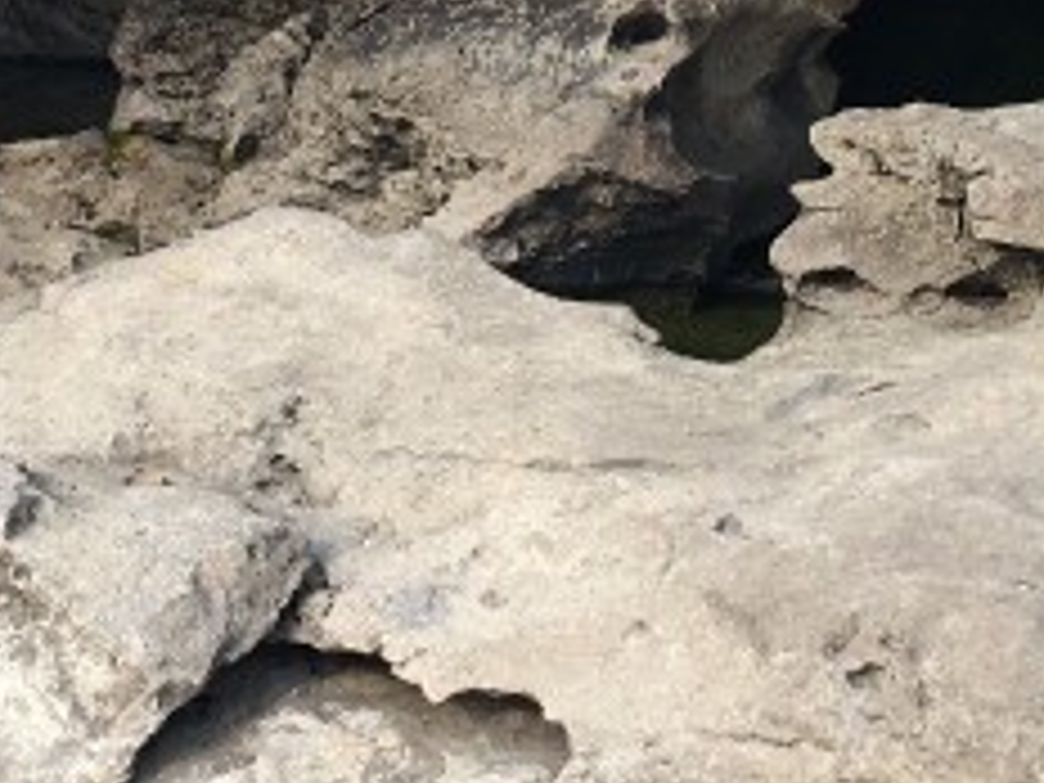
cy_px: -198
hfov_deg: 19.3
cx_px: 90
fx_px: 3016
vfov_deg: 14.3
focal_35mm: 100
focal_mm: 4.15
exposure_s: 1/392
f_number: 2.2
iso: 25
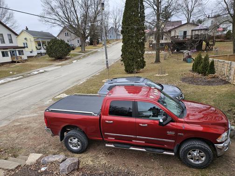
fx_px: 156
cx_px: 118
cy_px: 88
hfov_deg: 73.9
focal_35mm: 23
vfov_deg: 58.9
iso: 25
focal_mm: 5.4
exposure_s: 1/156
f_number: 1.8
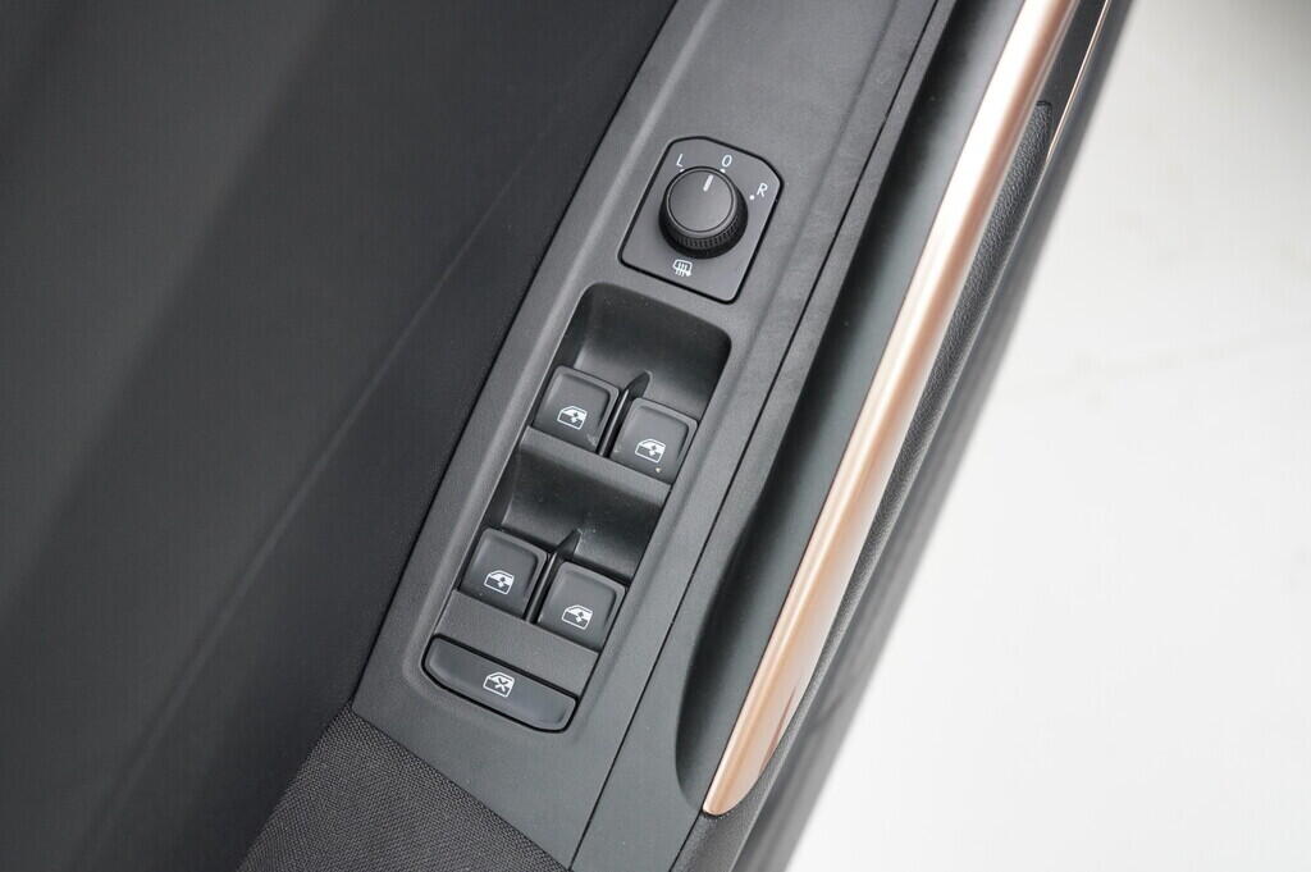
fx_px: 1310
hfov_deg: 53.2
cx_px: 656
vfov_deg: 36.8
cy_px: 436
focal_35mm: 36
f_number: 2.8
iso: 1600
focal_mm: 24
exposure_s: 1/320
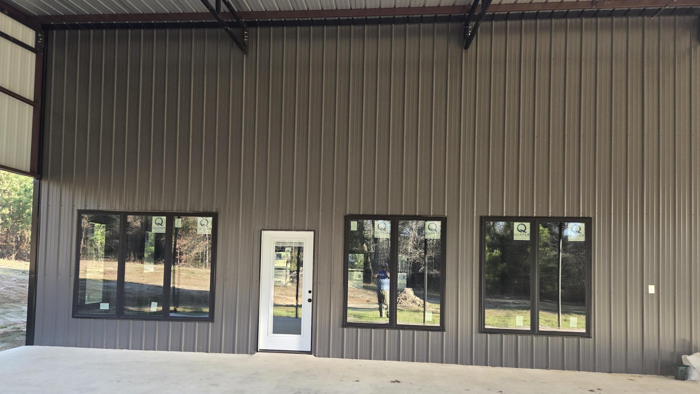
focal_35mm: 26
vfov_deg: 44.0
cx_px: 342
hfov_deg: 71.9
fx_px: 483
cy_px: 248
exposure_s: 1/180
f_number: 1.8
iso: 80
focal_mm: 5.4
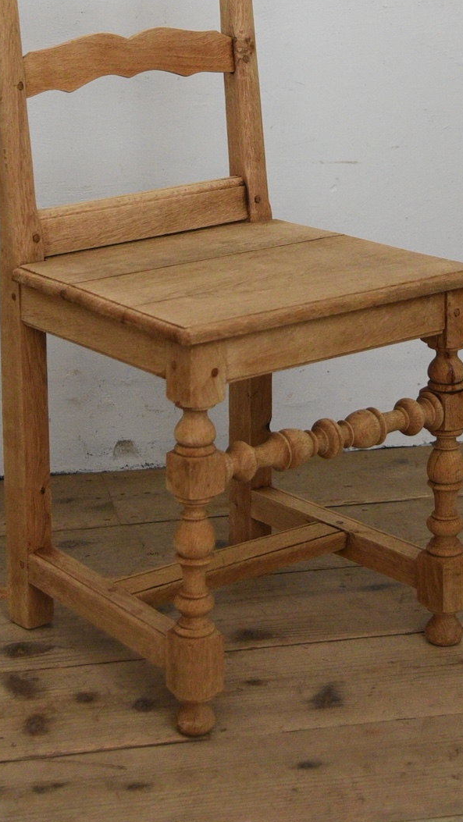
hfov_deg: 11.8
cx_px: 255
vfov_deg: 20.4
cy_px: 118
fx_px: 2246
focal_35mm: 103
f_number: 4
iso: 3600
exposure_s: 1/50
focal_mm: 48
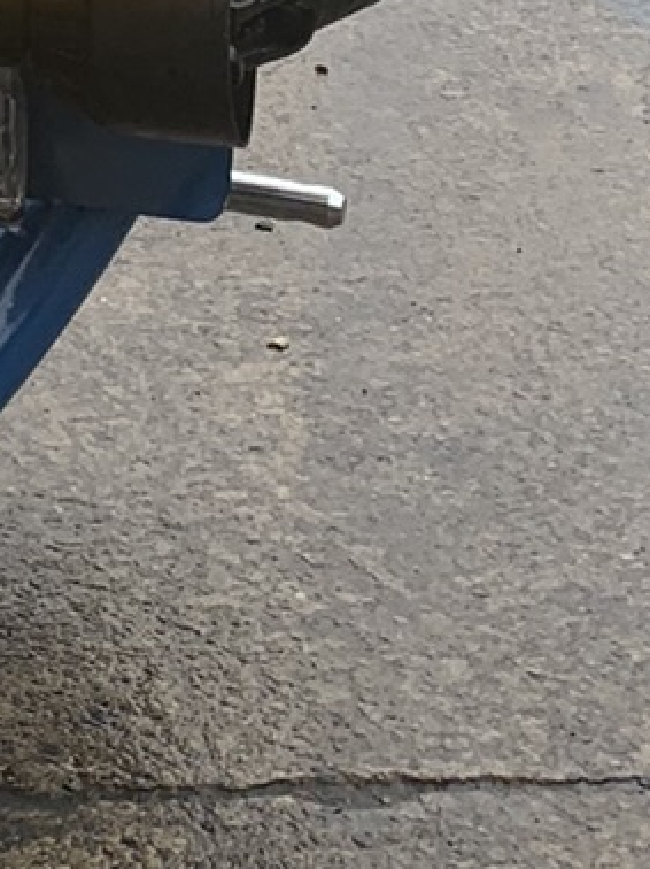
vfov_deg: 13.1
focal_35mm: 141
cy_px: -503
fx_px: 3534
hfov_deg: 9.7
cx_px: -678
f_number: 1.8
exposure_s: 1/407
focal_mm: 4.25
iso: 25
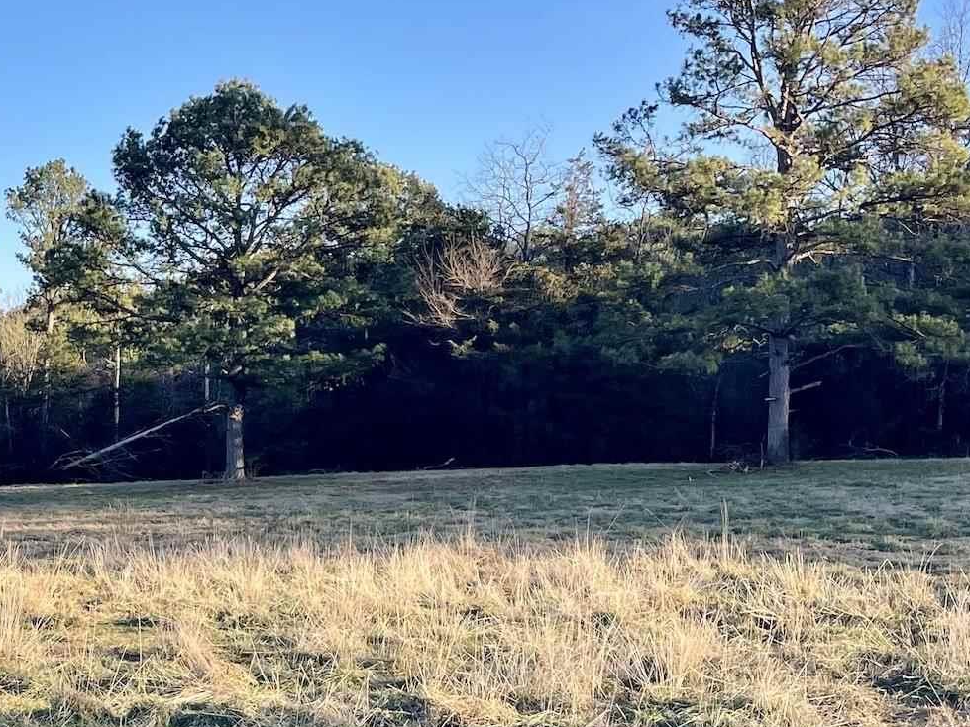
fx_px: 1905
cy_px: 629
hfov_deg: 26.8
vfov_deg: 21.2
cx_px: -25
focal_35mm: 68
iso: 32
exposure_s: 1/997
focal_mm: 4.2
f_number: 1.6
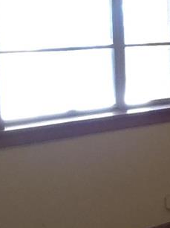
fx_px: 643
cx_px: 292
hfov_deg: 13.7
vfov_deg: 20.0
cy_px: 139
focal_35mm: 98
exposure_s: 1/30
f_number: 1.9
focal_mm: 2.2
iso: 500
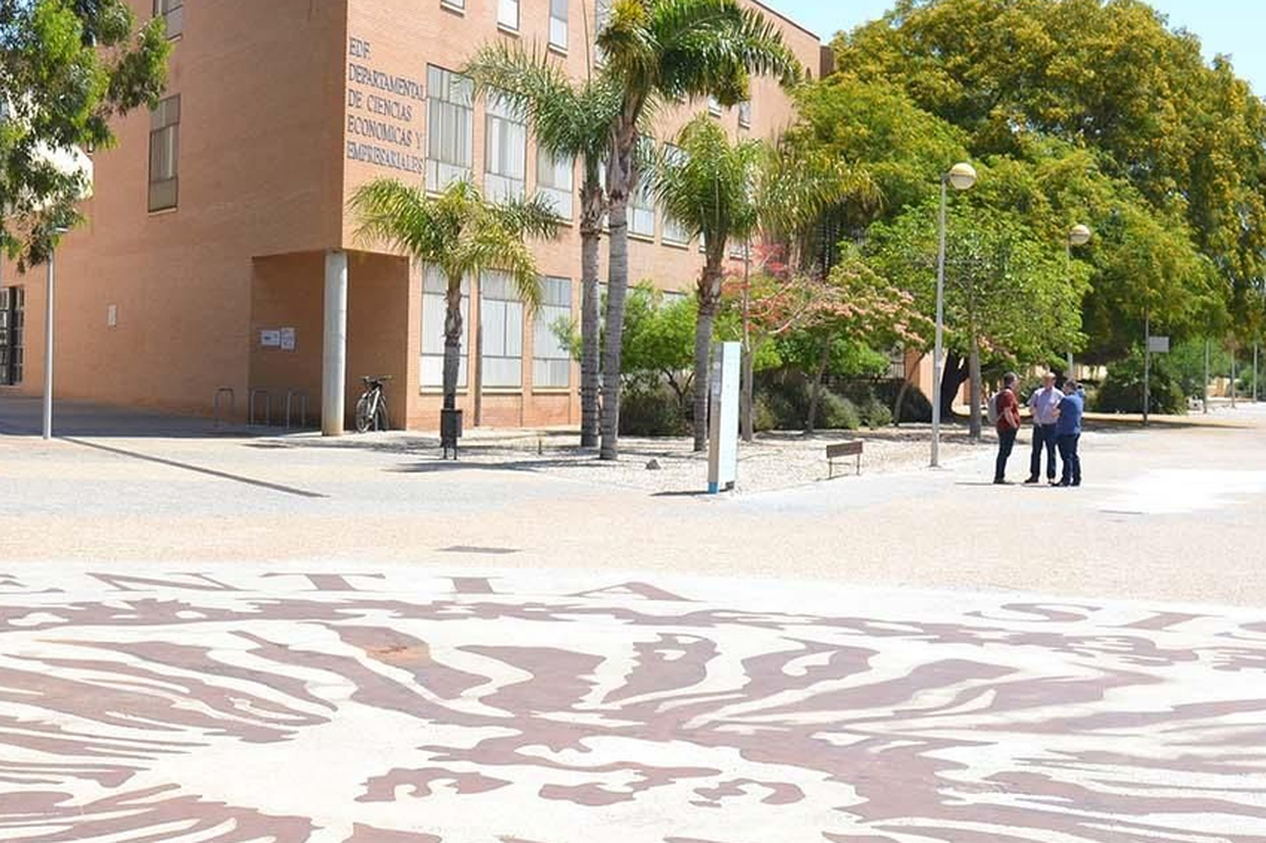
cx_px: 340
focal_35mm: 65
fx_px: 2283
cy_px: 372
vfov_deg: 20.9
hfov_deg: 30.6
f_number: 8
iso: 100
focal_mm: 23
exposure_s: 1/250
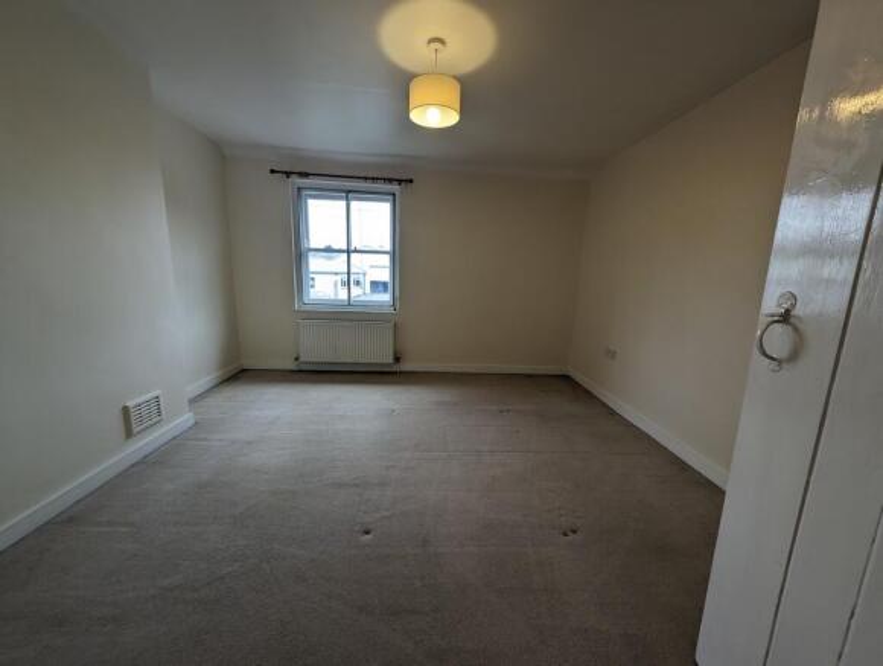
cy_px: 333
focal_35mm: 12
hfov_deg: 110.4
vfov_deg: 94.7
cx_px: 442
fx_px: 307
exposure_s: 1/108
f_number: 1.95
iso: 48
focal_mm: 2.23
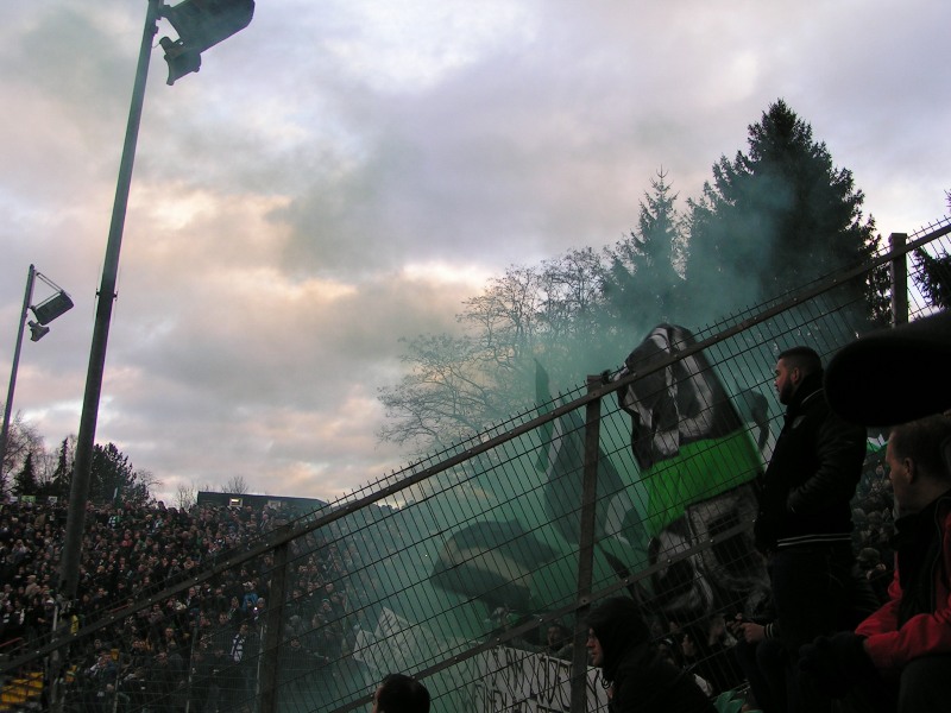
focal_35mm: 38
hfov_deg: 49.0
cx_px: 476
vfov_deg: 37.7
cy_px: 356
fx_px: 1044
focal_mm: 5.8
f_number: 5.6
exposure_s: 1/60
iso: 50
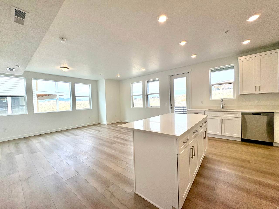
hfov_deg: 102.1
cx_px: 140
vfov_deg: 85.7
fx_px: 113
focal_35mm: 14
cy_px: 104
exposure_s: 1/407
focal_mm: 2.22
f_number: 2.2
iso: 64
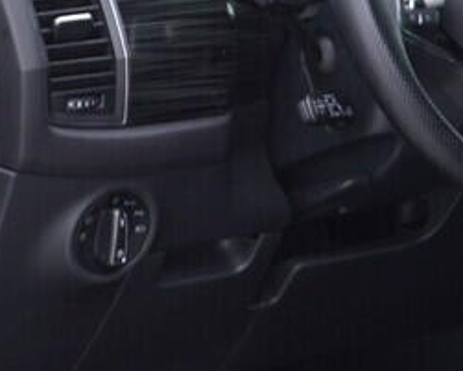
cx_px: 18
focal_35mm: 194
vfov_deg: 8.0
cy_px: 103
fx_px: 2659
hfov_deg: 9.9
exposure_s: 1/40
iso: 125
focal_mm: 24
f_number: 3.2
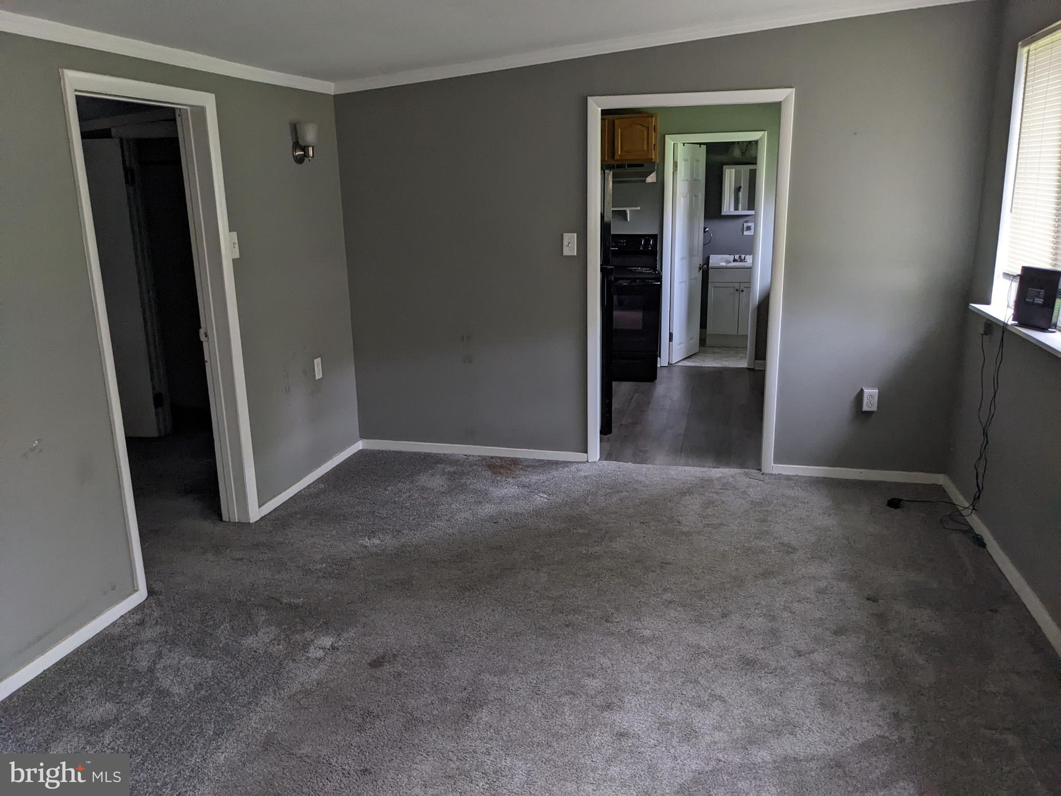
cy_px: 398
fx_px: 828
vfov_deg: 51.4
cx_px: 530
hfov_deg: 65.3
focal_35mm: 27
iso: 310
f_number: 1.73
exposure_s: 1/24
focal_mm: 4.38
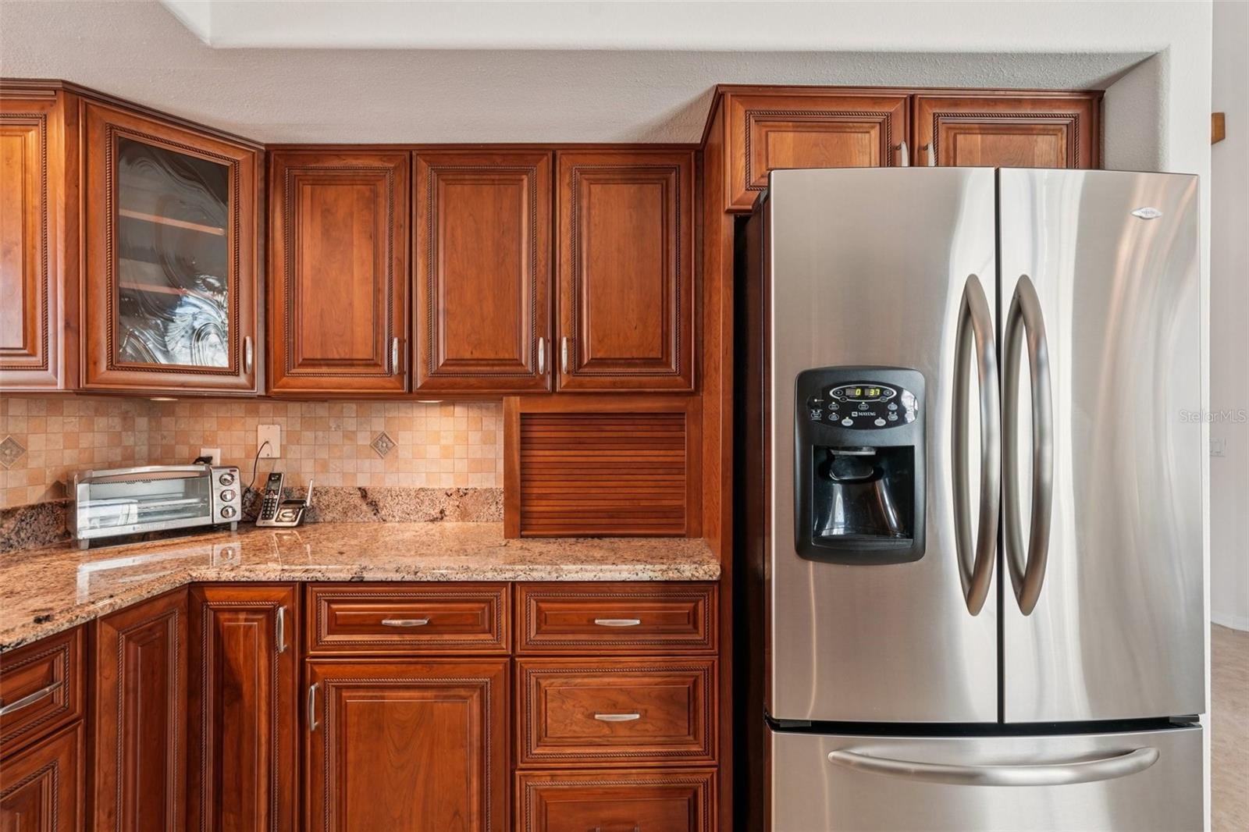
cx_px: 624
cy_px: 416
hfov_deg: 96.7
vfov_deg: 73.7
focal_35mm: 16
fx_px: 555
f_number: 8
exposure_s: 1/10
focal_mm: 16
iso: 400
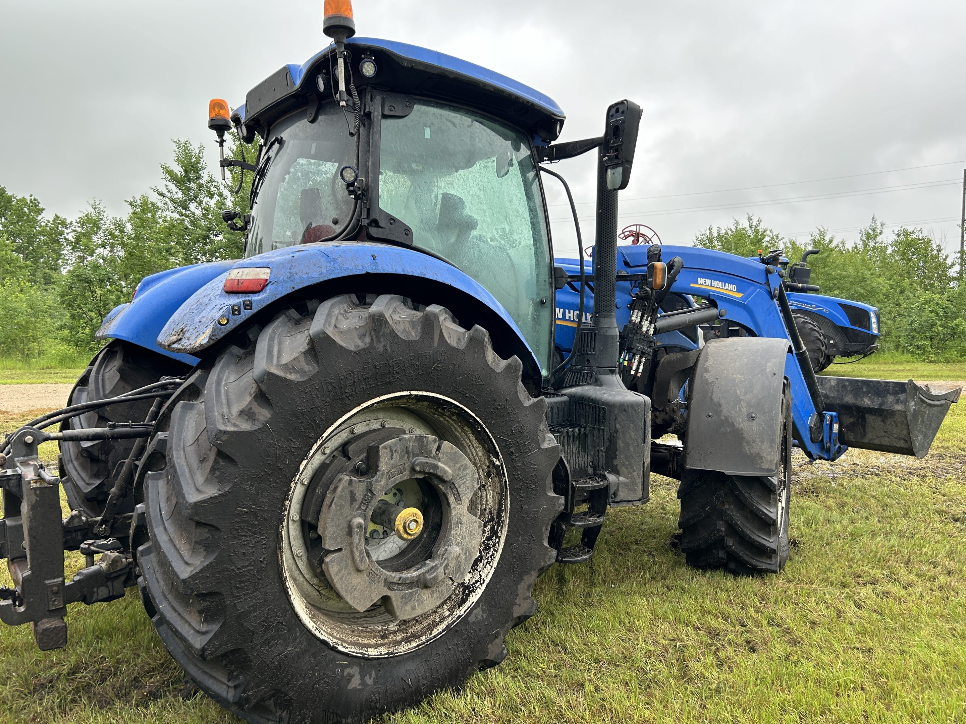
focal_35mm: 26
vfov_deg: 53.1
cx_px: 483
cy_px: 362
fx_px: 726
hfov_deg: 67.3
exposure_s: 1/365
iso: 50
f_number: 1.5
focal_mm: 5.7
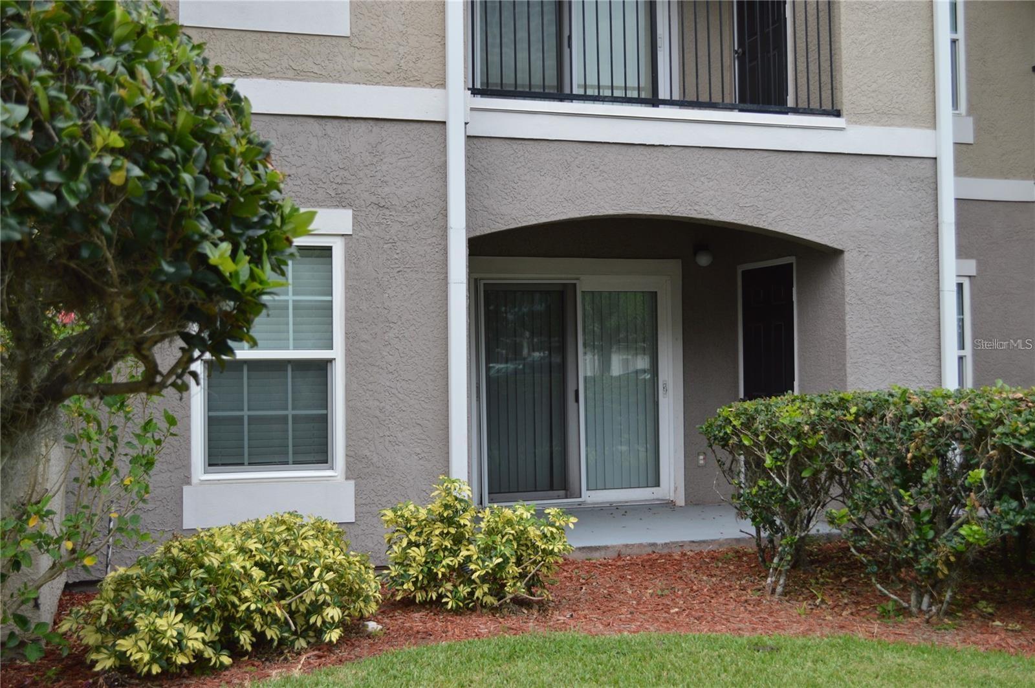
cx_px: 518
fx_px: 1120
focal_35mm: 39
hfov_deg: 49.6
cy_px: 344
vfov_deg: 34.1
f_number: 5
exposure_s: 1/100
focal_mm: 26
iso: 400
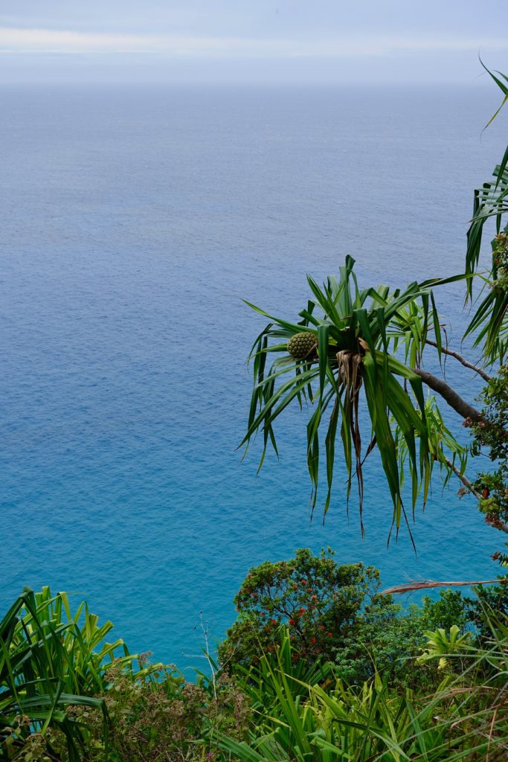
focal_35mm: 42
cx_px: 254
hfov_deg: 31.9
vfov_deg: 46.4
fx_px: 889
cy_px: 381
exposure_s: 1/200
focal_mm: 15.31
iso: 125
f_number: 5.6
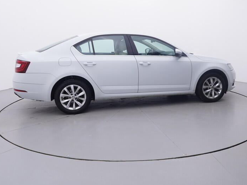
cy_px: 71
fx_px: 226
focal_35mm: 32
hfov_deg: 57.2
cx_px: 131
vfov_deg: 44.2
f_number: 5
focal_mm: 15
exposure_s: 1/80
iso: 200
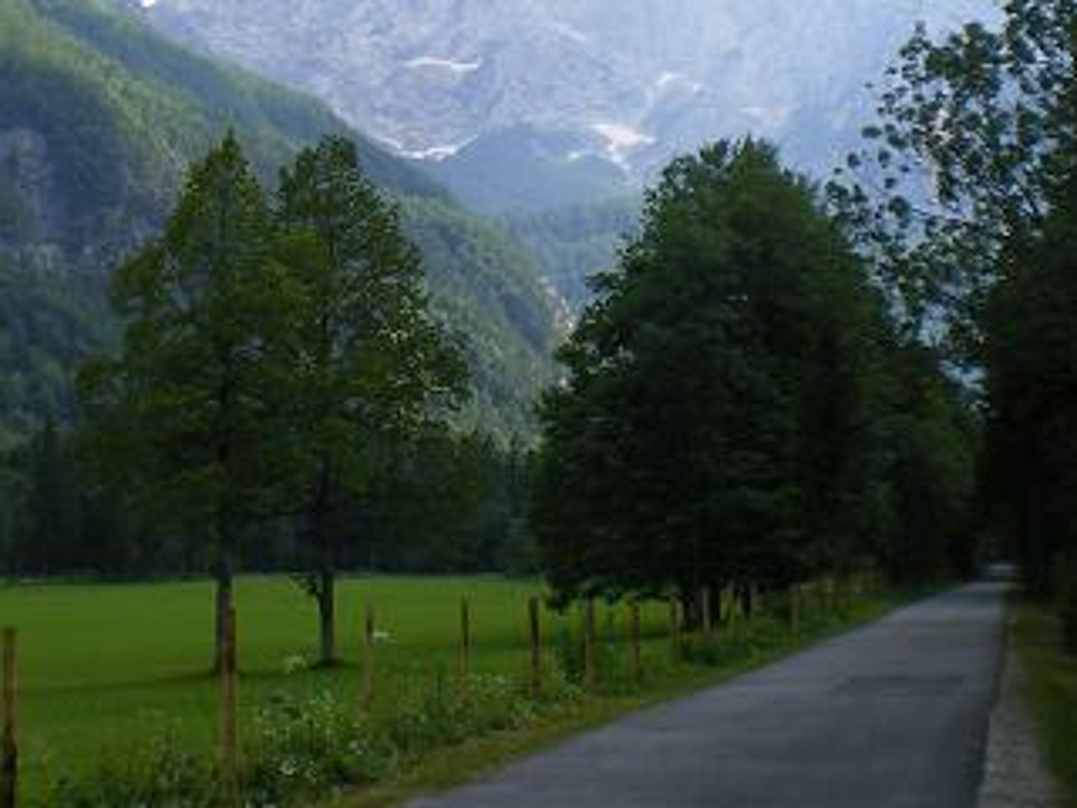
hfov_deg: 33.3
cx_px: 316
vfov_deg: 25.4
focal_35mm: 57
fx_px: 1773
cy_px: 229
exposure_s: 1/200
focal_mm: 6.3
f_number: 4.6
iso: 64
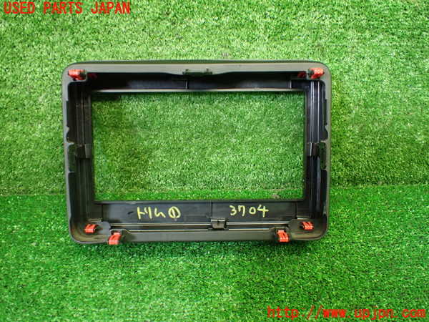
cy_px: 161
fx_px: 372
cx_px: 214
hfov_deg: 60.0
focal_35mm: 30
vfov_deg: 46.8
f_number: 2.3
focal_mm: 5.4
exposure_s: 1/100
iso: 800
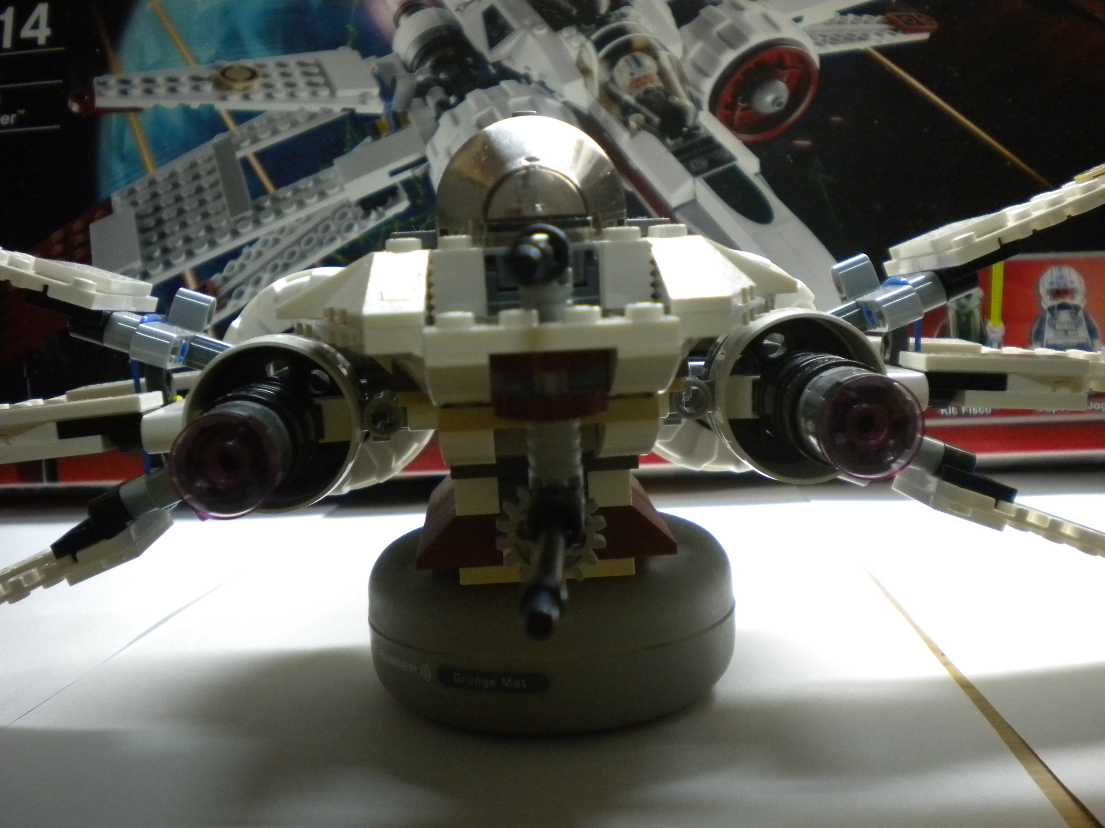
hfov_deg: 45.8
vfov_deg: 35.1
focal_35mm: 41
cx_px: 552
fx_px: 1309
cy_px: 414
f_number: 3.5
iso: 400
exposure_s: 1/27.7
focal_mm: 7.4
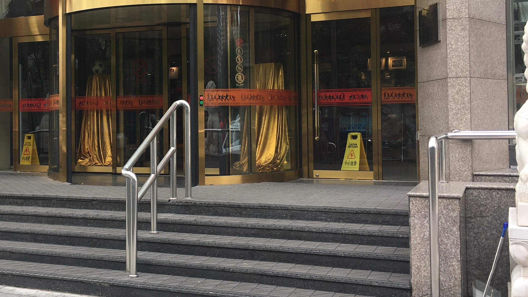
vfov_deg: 23.9
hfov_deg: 40.4
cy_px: 106
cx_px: 144
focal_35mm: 50
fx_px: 700
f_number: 2.2
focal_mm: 4.15
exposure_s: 1/337
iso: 25
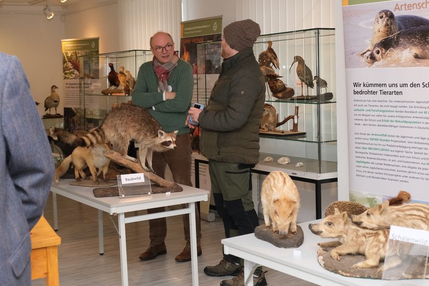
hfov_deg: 38.2
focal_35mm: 52
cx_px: 212
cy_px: 136
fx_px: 619
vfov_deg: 26.0
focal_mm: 32.6
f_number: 5.6
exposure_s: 1/250
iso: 1600
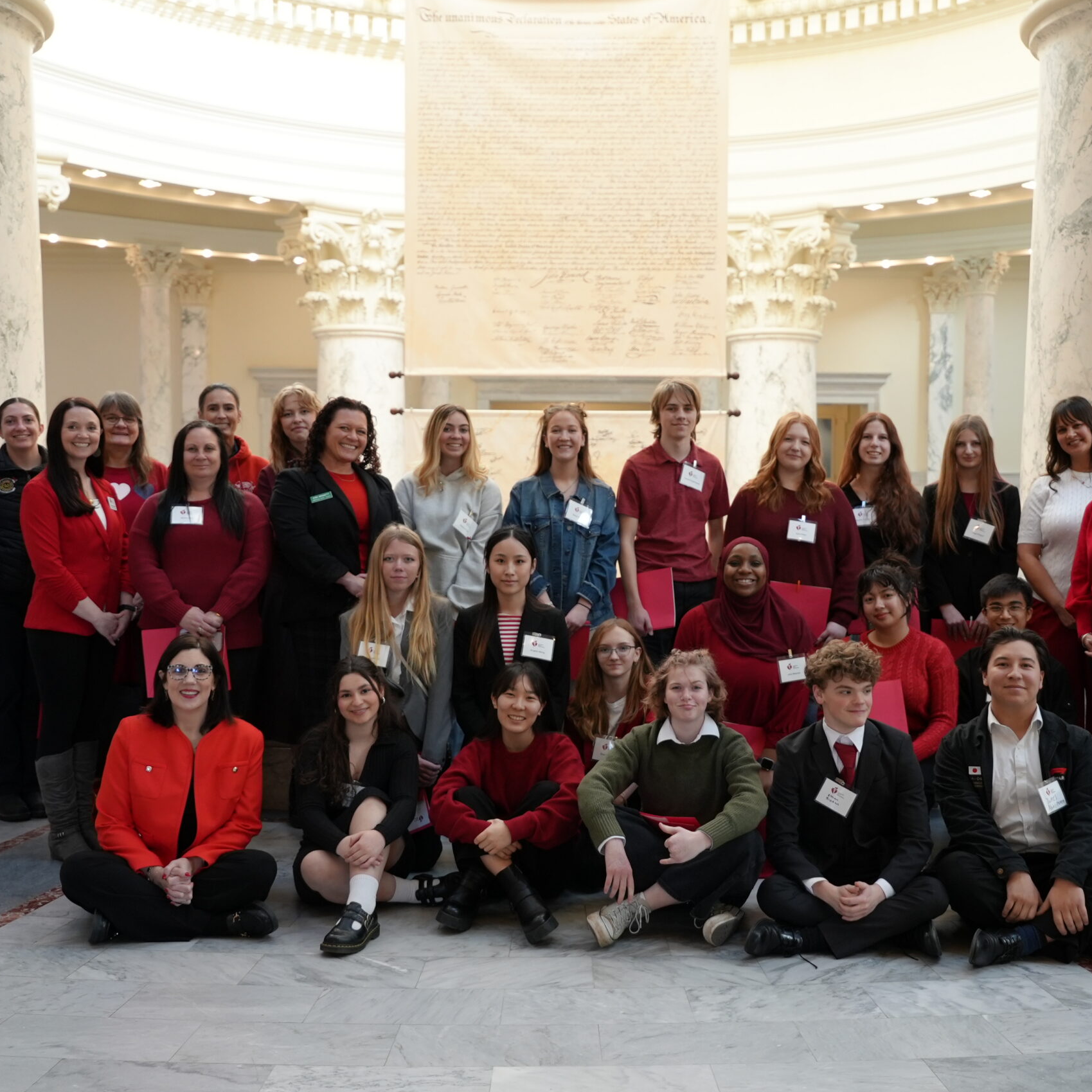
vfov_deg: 40.9
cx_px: 602
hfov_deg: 40.9
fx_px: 1463
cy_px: 545
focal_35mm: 41
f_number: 4
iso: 2000
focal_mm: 32
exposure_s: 1/160
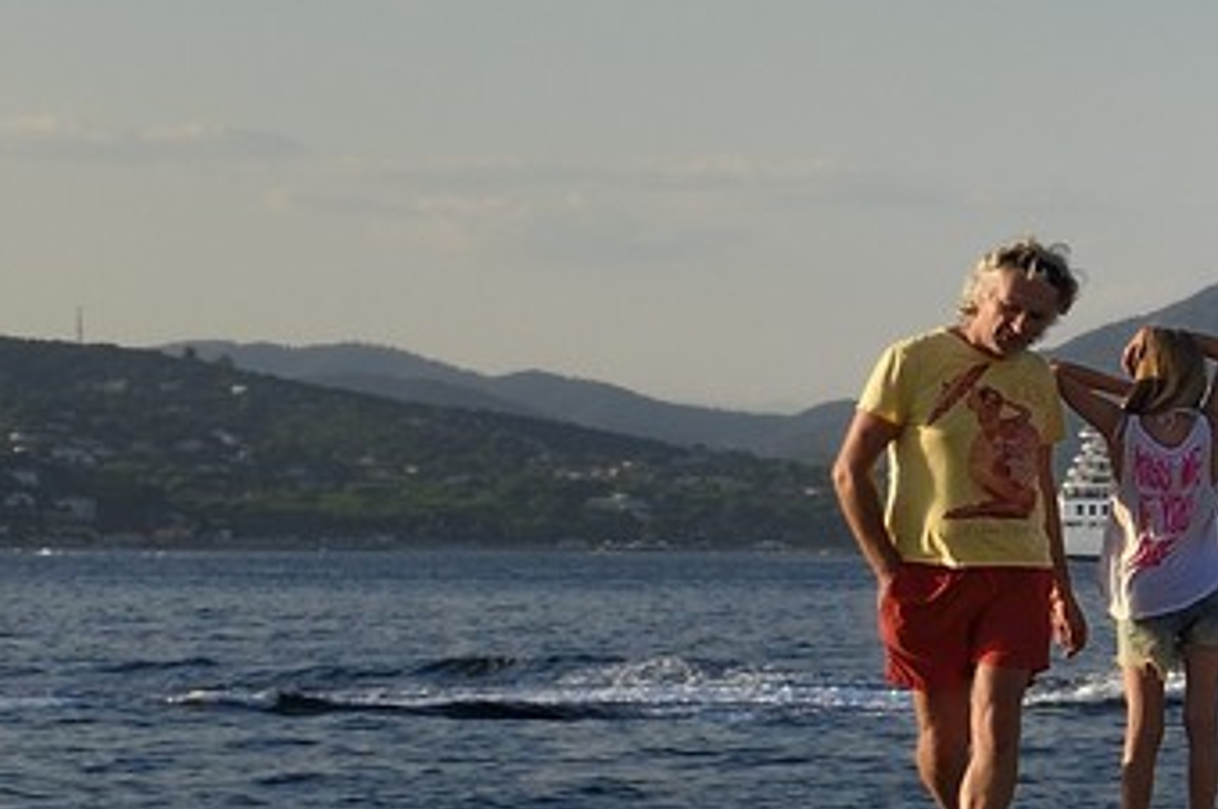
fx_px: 6050
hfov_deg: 10.3
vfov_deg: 7.6
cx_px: 2712
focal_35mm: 179
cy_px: 573
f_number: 10
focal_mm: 38
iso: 200
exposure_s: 1/250
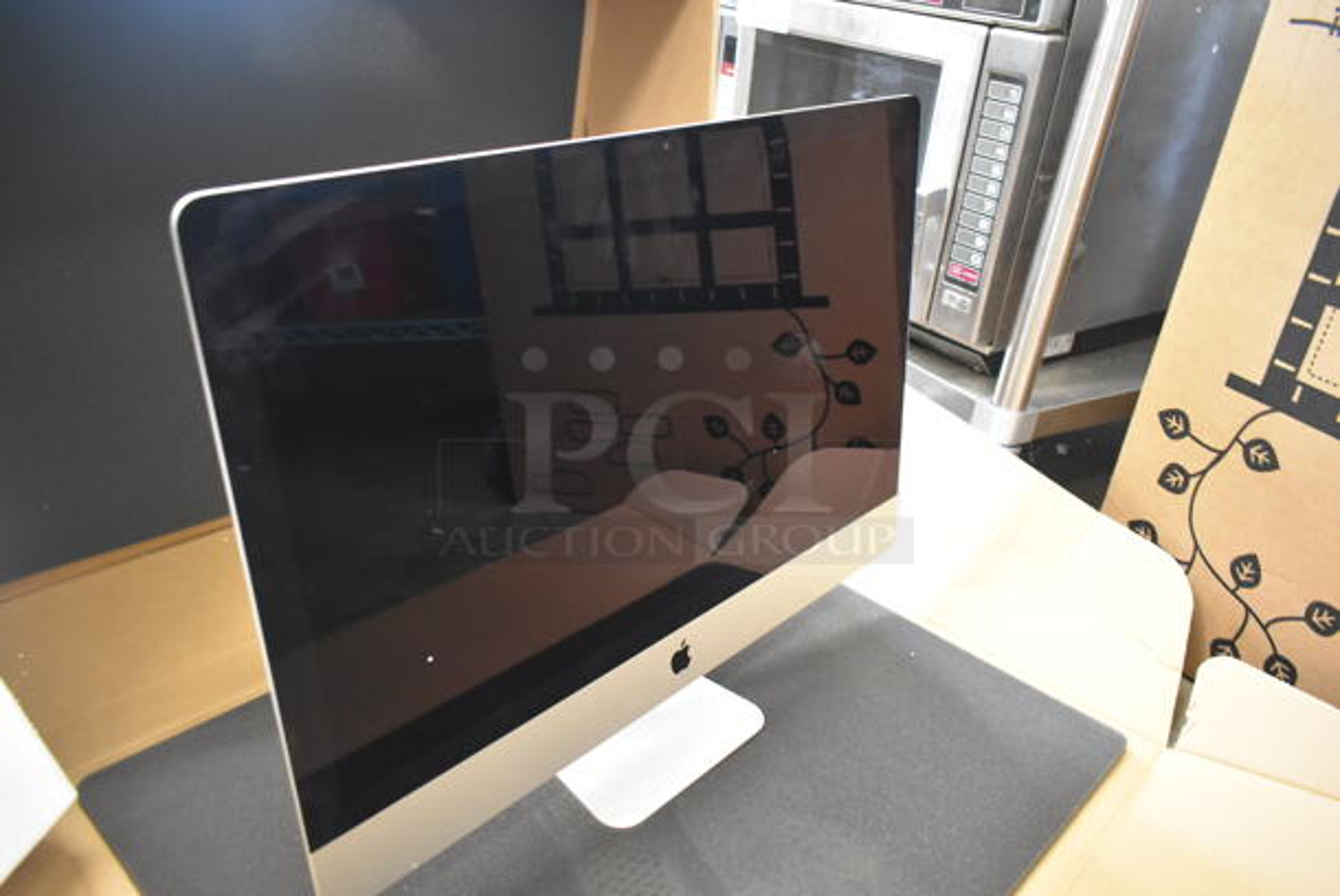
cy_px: 448
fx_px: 1006
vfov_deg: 48.0
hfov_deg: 67.3
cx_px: 670
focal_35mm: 27
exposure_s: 1/30
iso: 3200
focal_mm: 18
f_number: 3.5
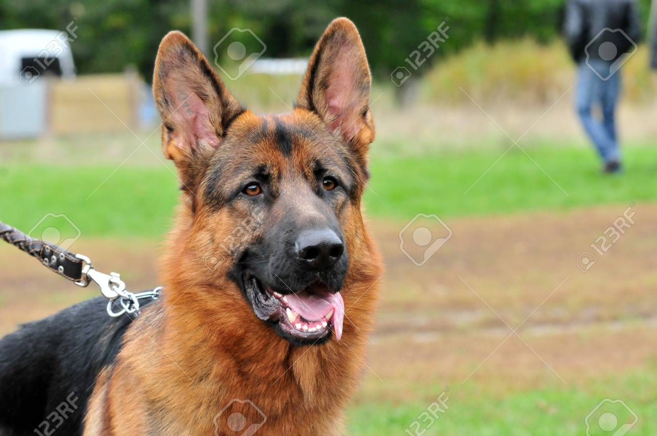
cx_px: 328
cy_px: 218
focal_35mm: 165
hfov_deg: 12.5
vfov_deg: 8.3
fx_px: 3007
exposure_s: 1/250
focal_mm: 110
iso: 1000
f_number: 8
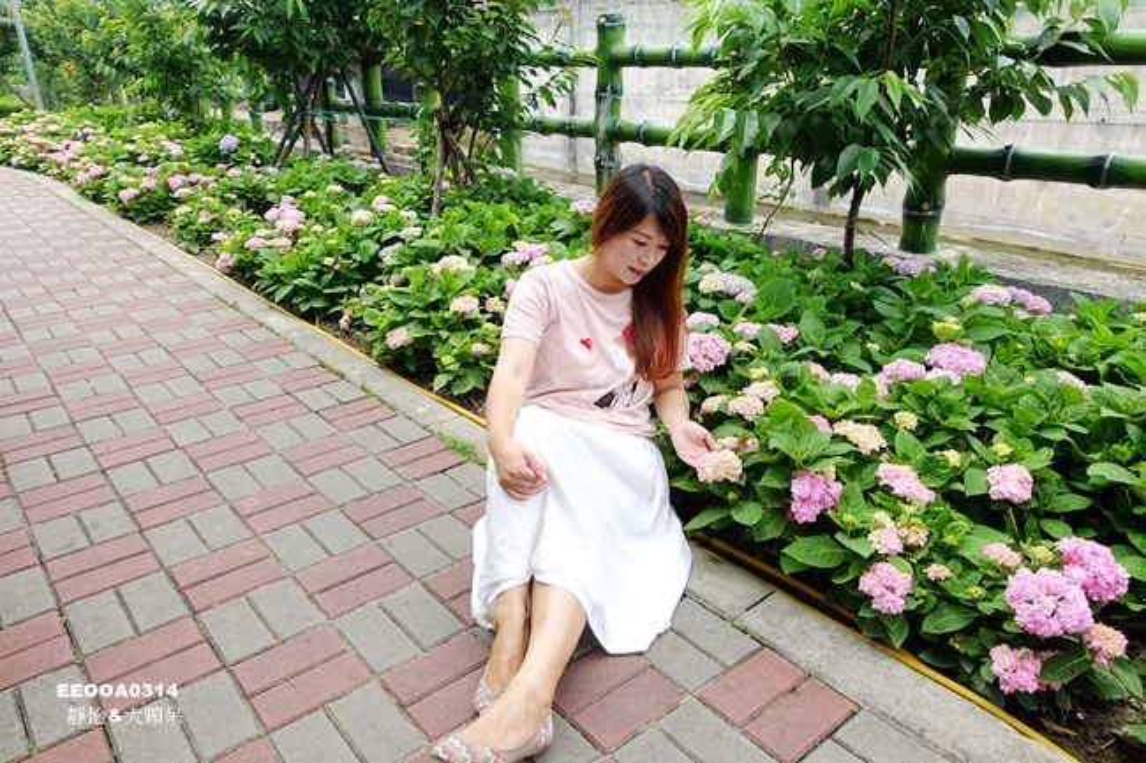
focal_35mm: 24
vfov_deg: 53.1
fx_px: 764
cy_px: 382
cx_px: 573
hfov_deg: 73.8
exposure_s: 1/320
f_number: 2.8
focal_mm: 8.8
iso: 125
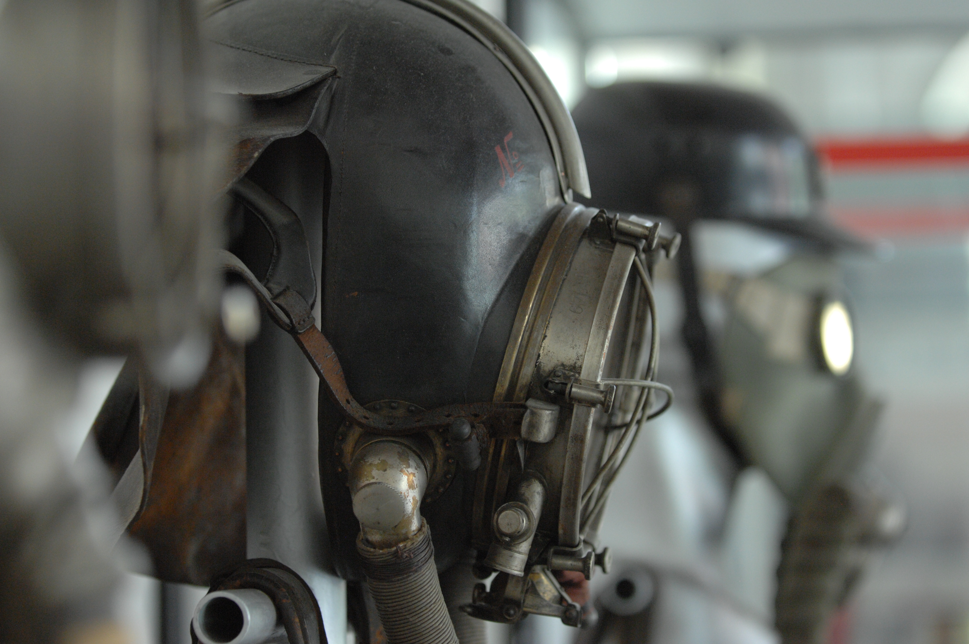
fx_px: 3145
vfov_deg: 11.7
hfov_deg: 17.5
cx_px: 484
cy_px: 322
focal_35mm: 117
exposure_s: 1/50
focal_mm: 78
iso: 800
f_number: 2.8
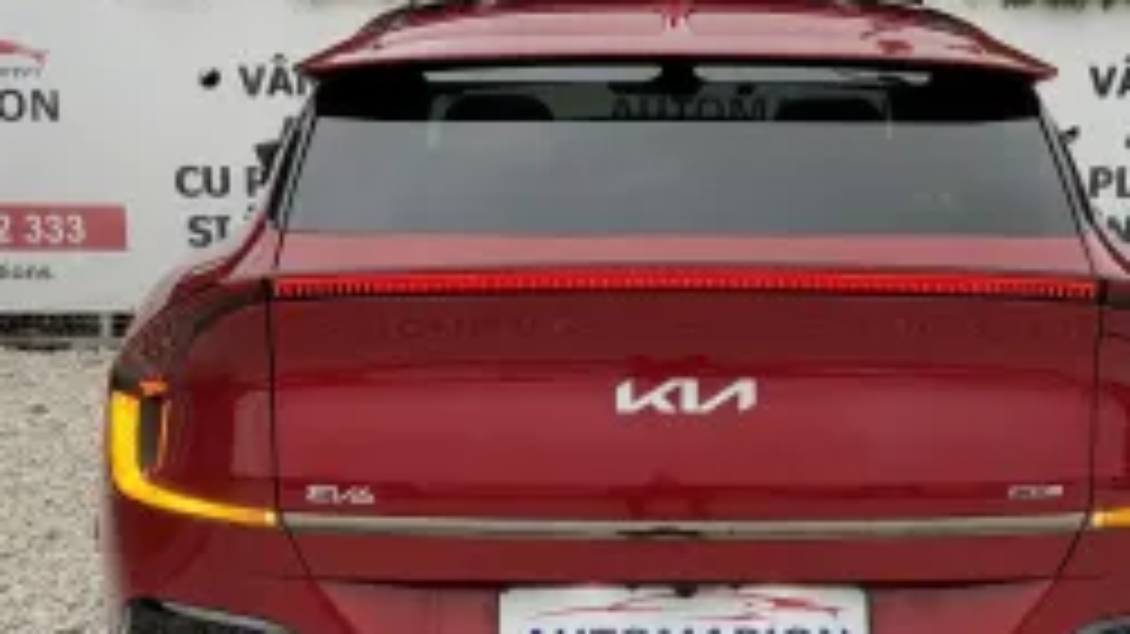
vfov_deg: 16.0
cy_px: 423
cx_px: 680
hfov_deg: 28.2
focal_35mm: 75
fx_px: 2247
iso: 64
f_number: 1.78
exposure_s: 1/227
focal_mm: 6.76
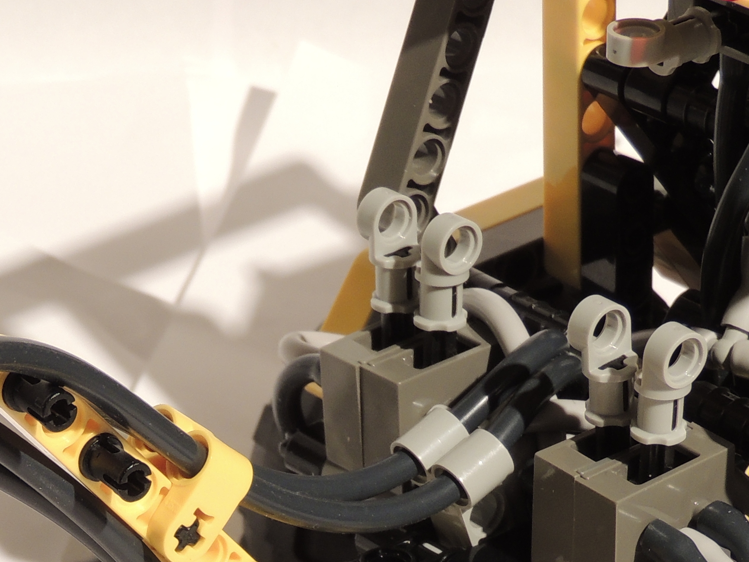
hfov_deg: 10.6
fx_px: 4025
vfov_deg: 7.9
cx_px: 98
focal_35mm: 186
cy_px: 701
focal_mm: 12.4
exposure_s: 1/2.5
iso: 100
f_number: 3.9
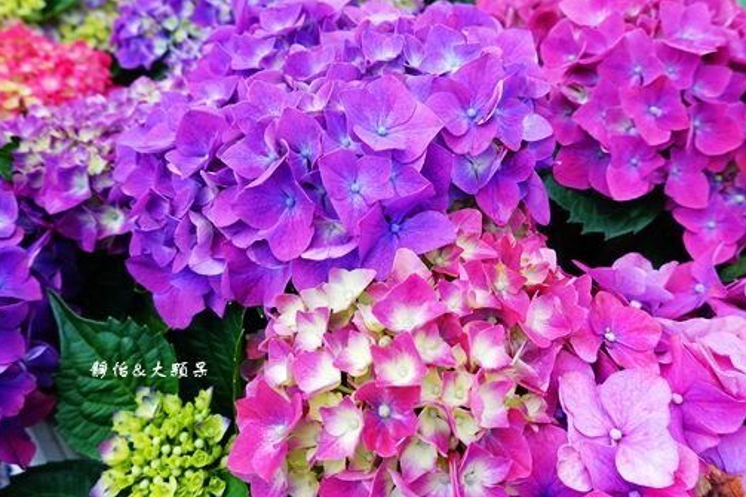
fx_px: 642
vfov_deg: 41.9
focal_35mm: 31
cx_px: 405
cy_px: 177
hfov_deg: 60.2
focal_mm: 9
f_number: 2.8
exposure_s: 1/40
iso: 125
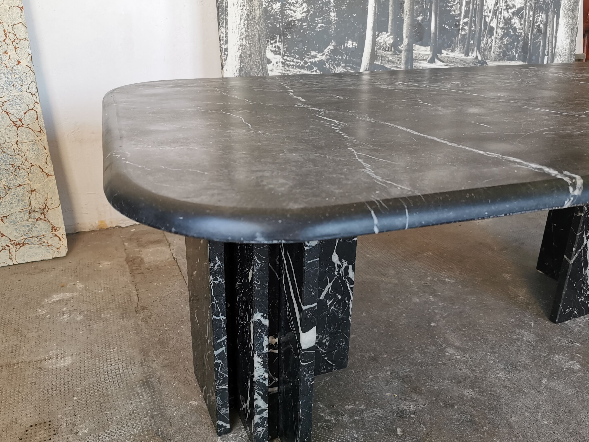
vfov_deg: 46.8
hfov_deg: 59.9
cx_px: 275
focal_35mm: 30
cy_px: 226
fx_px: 510
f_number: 1.6
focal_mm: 5.56
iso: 125
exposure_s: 1/120
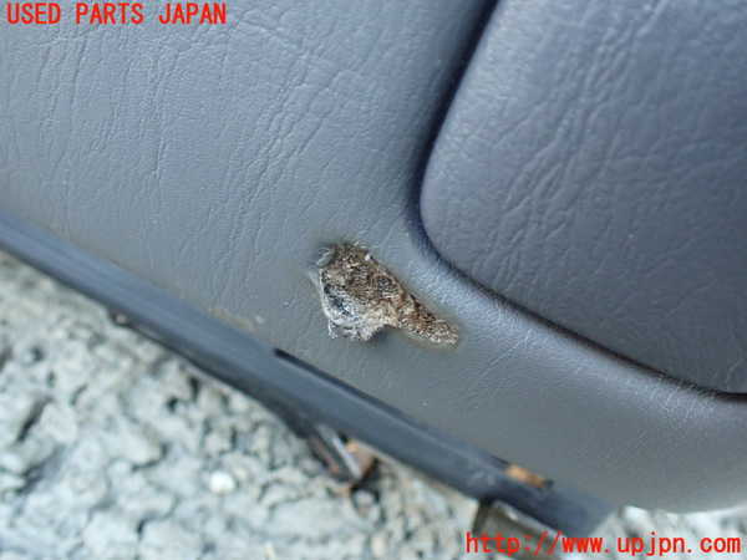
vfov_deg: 46.8
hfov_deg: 60.0
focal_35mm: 30
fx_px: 647
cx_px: 374
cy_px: 280
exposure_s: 1/80
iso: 800
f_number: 2.3
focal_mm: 5.4
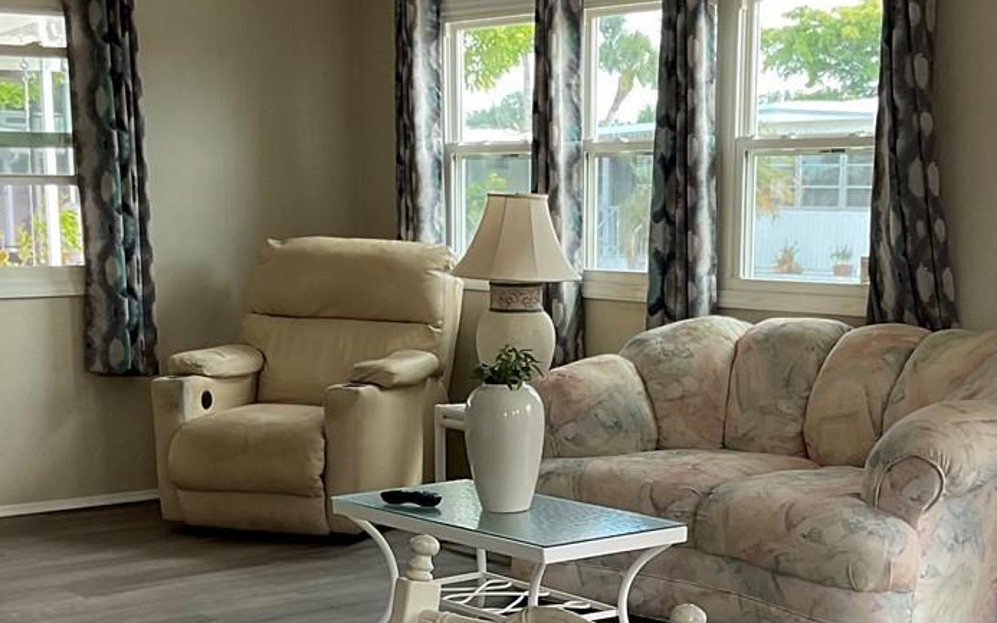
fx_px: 1929
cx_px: 527
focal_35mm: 71
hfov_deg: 29.0
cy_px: 578
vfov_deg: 18.0
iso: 50
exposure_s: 1/120
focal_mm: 3
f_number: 1.8
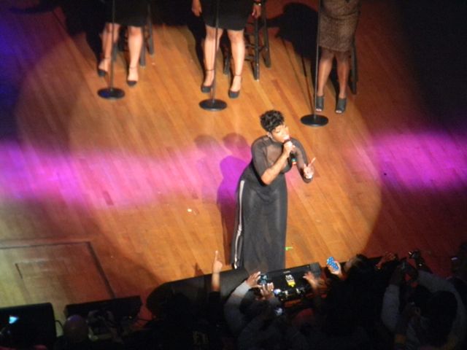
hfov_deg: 5.9
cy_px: 175
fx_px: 4519
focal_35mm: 335
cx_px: 234
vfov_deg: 4.4
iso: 800
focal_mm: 60.7
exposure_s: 1/60
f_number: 5.4
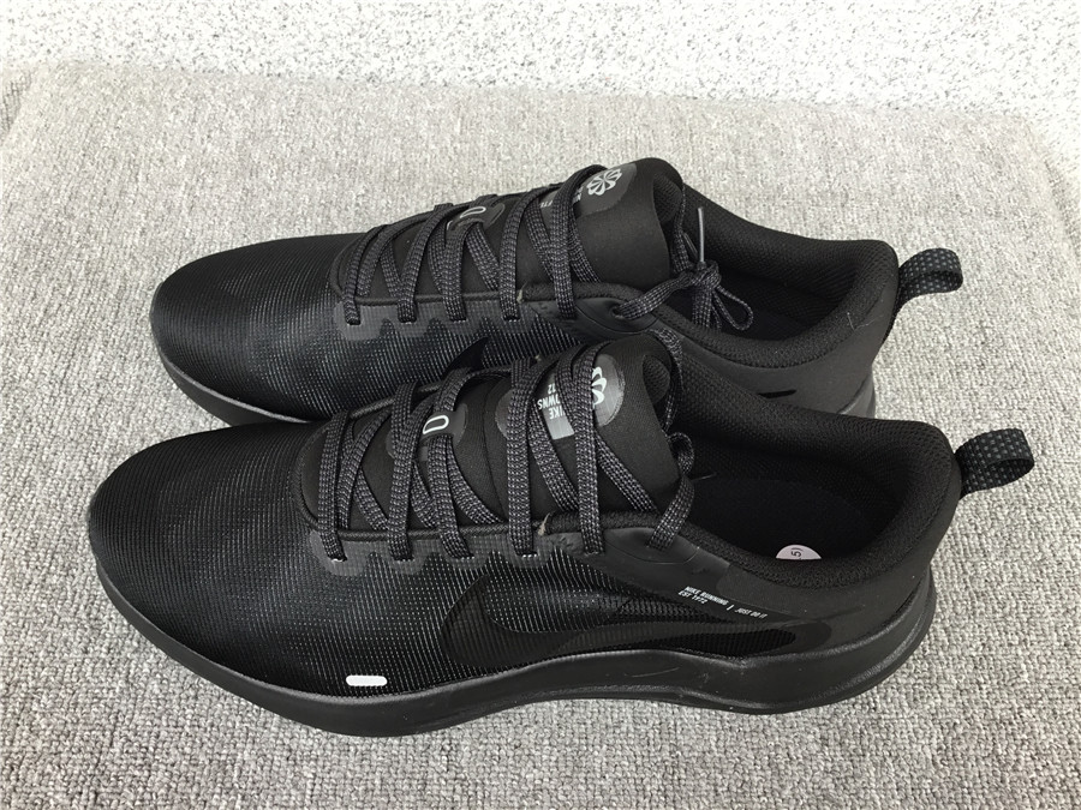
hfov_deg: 58.4
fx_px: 968
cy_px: 405
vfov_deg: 45.4
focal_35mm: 31
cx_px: 540
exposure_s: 1/50
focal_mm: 3.3
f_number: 2.4
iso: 32
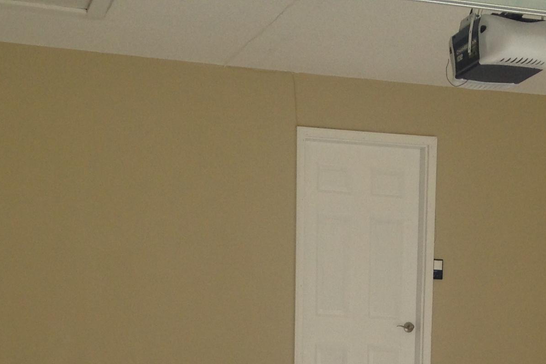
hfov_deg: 23.6
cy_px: 513
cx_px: 309
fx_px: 1304
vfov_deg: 15.0
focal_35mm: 86
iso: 50
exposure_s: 1/120
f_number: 2.4
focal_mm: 4.12
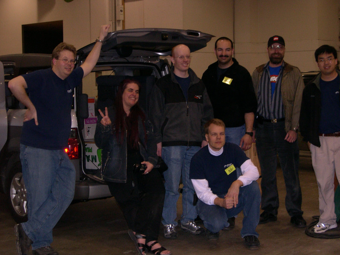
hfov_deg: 31.2
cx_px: 170
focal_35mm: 62
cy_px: 128
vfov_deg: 23.7
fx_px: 609
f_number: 3.5
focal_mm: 13.2
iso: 400
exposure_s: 1/60
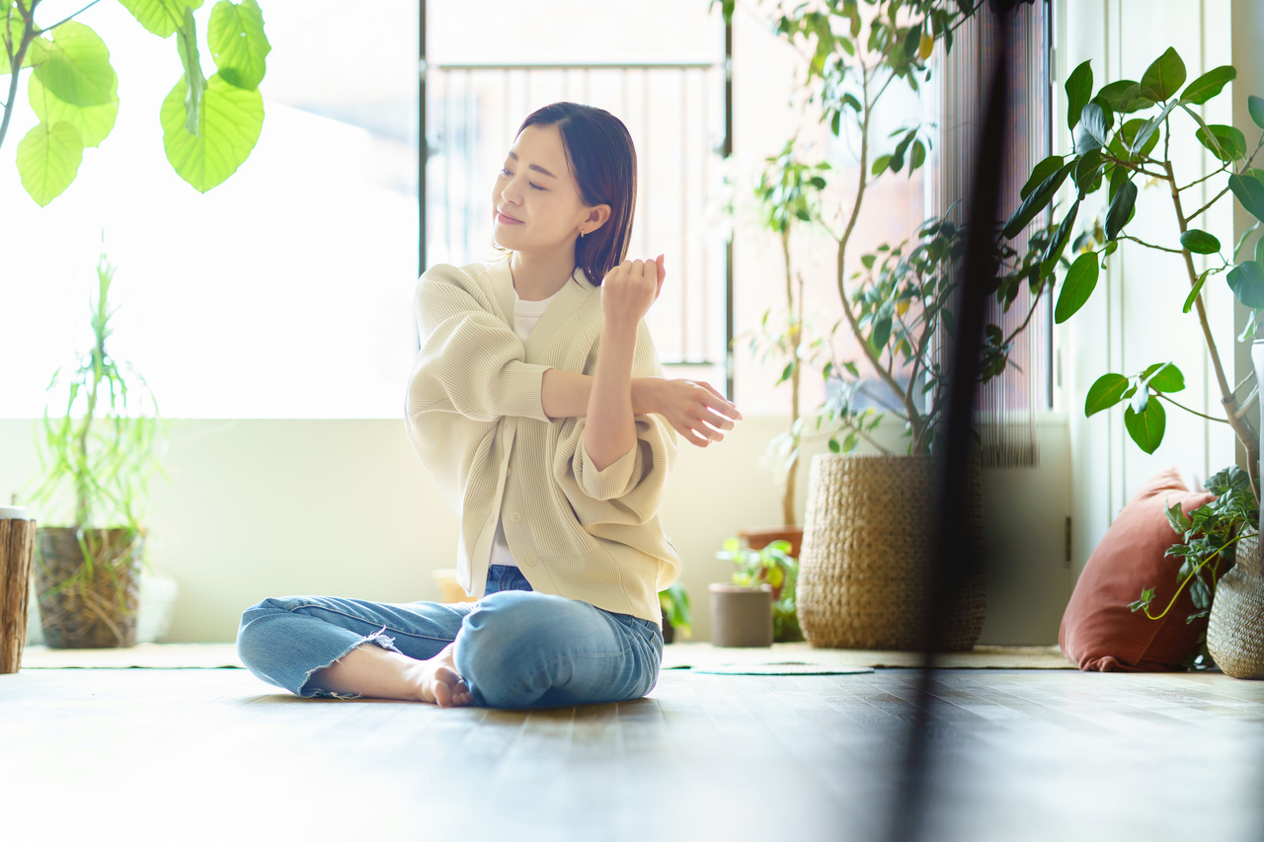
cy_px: 421
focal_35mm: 85
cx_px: 632
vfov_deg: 16.1
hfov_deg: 23.9
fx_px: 2984
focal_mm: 85
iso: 400
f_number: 2
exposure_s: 1/200
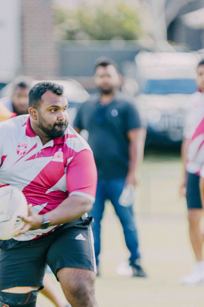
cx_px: 68
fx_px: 6595
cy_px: 180
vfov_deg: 2.7
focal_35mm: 776
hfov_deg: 1.8
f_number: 6.3
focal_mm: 529
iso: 250
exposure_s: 1/160
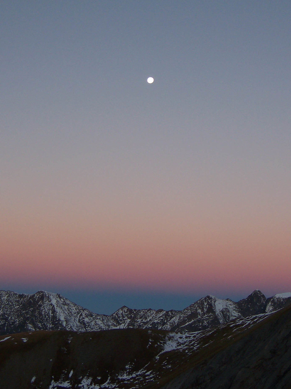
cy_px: 175
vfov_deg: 26.3
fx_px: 829
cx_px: 141
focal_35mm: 74
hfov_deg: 19.9
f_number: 3.4
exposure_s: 1/60
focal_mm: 10.4
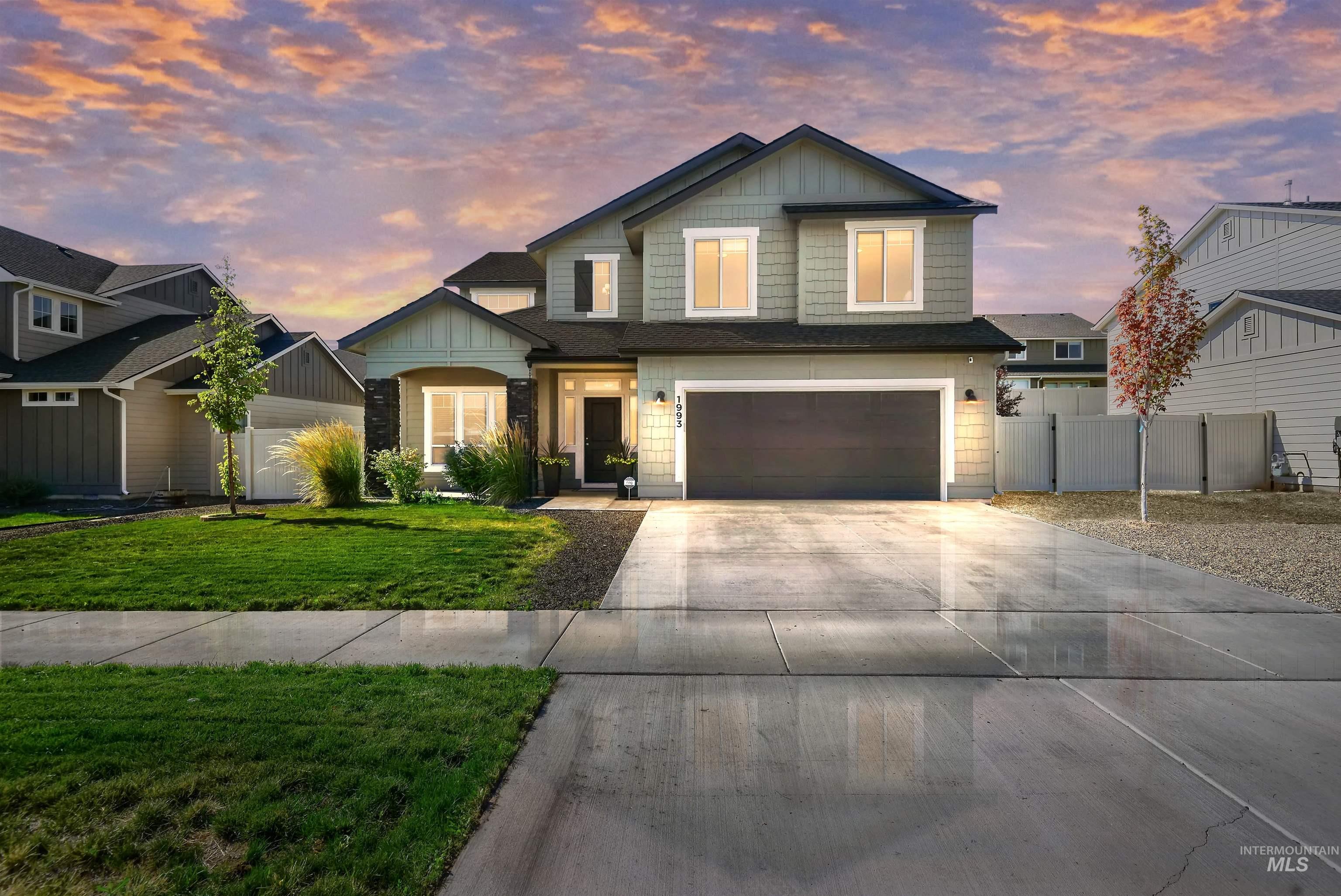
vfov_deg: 70.5
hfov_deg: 93.3
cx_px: 670
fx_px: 633
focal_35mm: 17
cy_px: 448
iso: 400
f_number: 8
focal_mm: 17
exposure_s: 1/1000
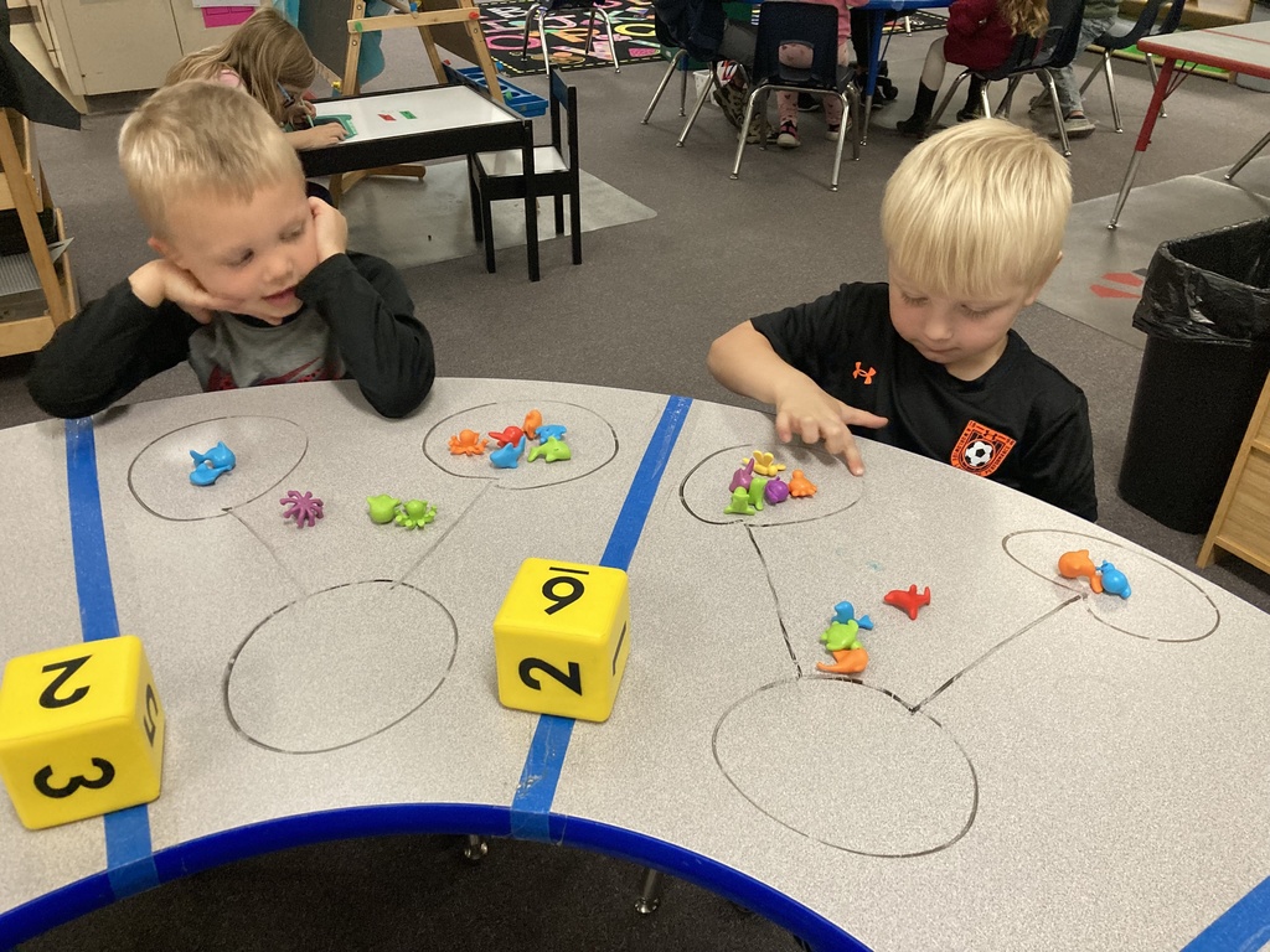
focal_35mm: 28
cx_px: 635
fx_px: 1027
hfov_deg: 63.4
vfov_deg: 49.7
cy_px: 476
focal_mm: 3.99
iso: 320
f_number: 1.8
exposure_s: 1/60
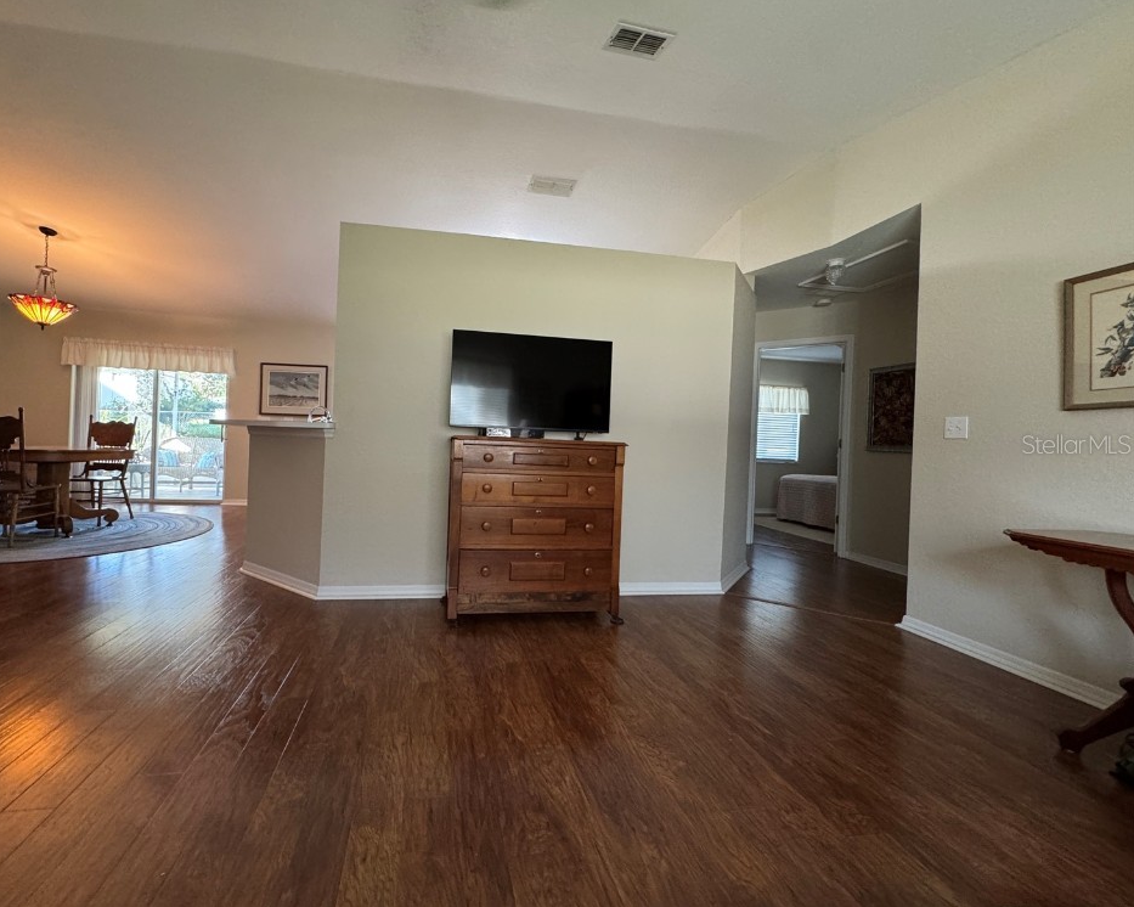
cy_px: 444
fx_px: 503
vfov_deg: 84.0
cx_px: 514
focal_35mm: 15
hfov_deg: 96.5
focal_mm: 2.22
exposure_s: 1/60
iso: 500
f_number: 2.2
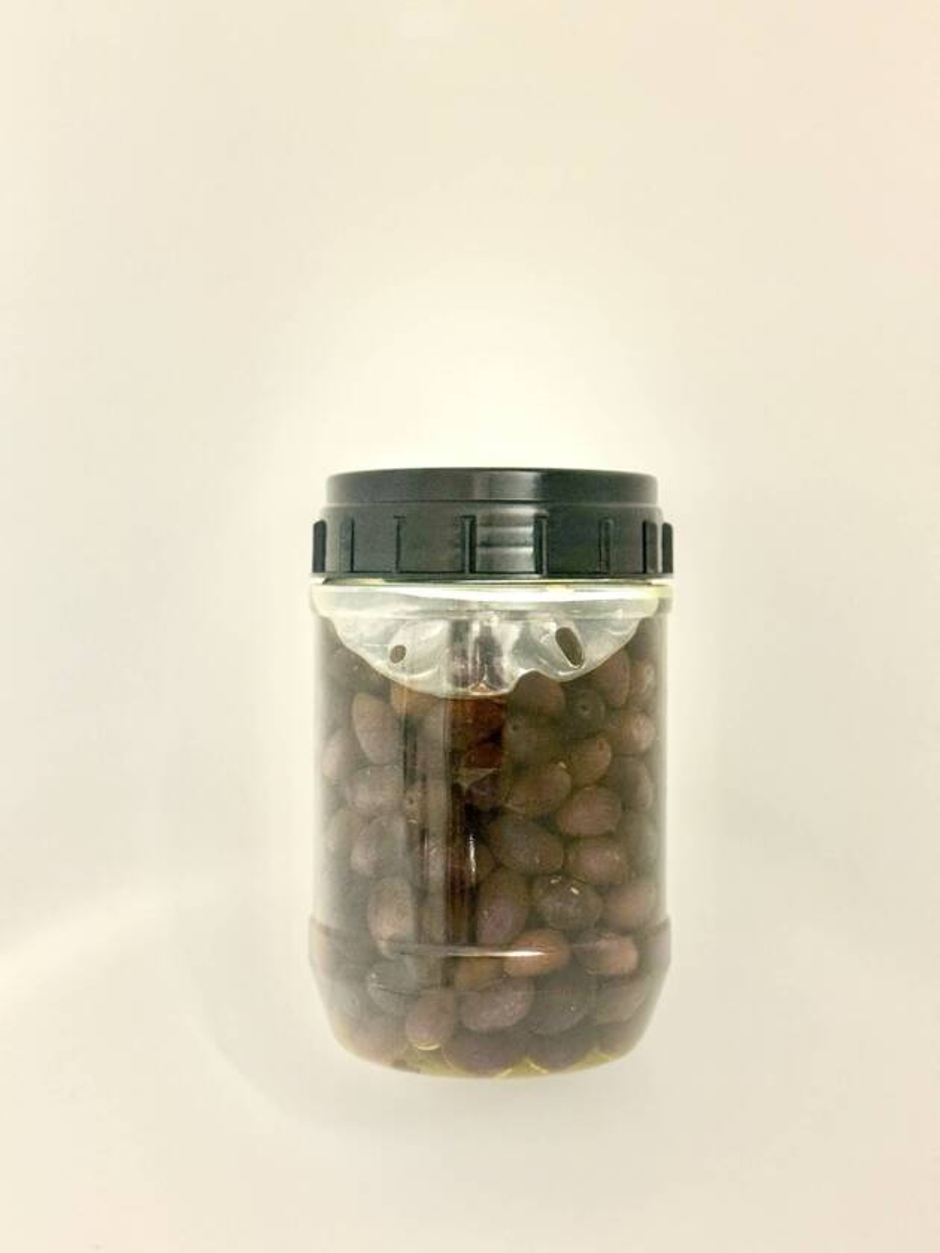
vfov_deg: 39.7
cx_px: 470
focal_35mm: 48
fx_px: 1738
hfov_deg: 30.3
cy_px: 626
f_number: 1.78
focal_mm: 6.76
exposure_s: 1/33
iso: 320
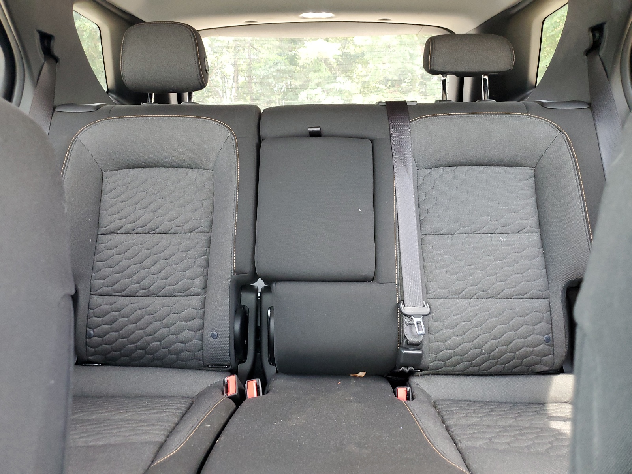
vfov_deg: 53.1
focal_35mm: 26
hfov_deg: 67.3
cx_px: 316
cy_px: 237
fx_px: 475
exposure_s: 1/60.2
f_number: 1.5
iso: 190
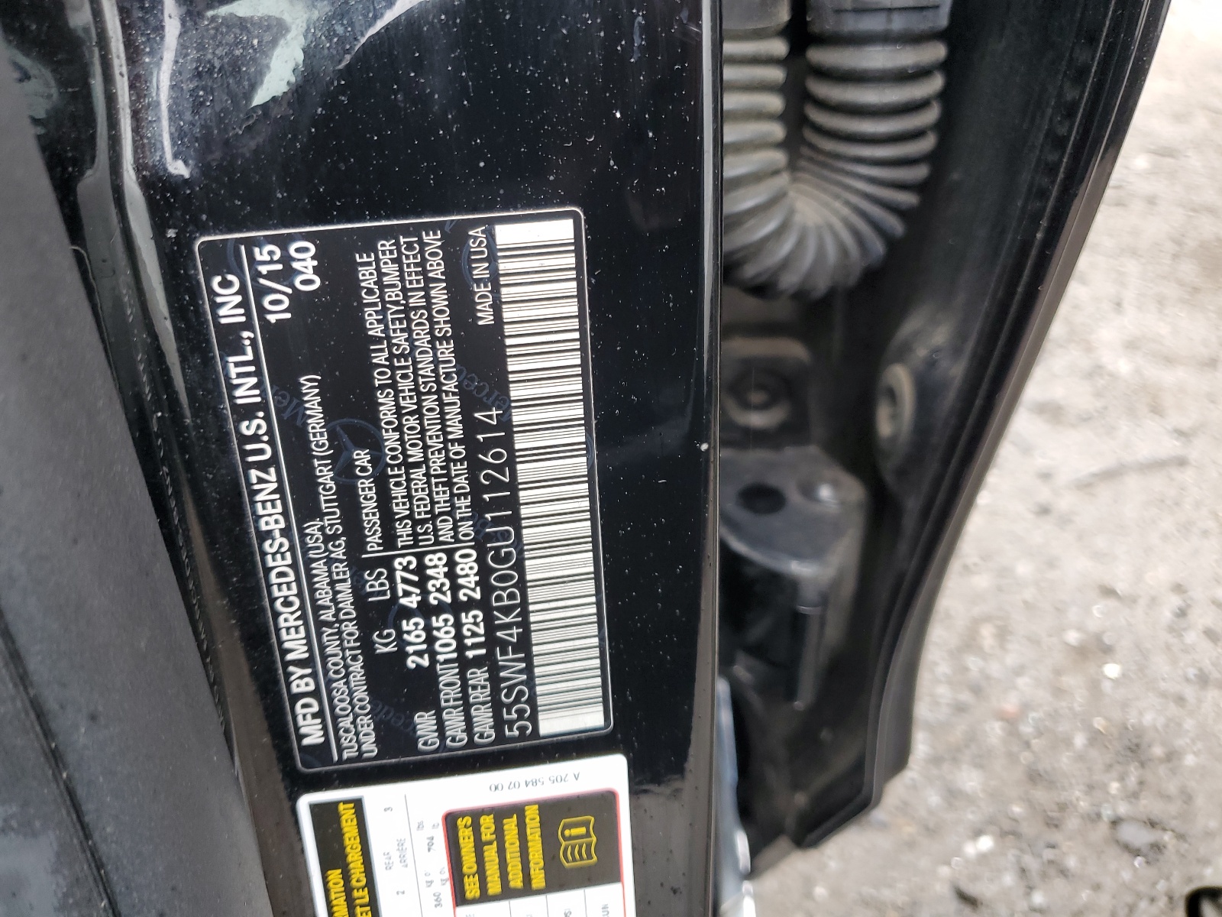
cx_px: 611
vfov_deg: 53.1
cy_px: 458
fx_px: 918
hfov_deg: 67.3
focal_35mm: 26
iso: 57
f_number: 1.5
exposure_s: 1/60.2
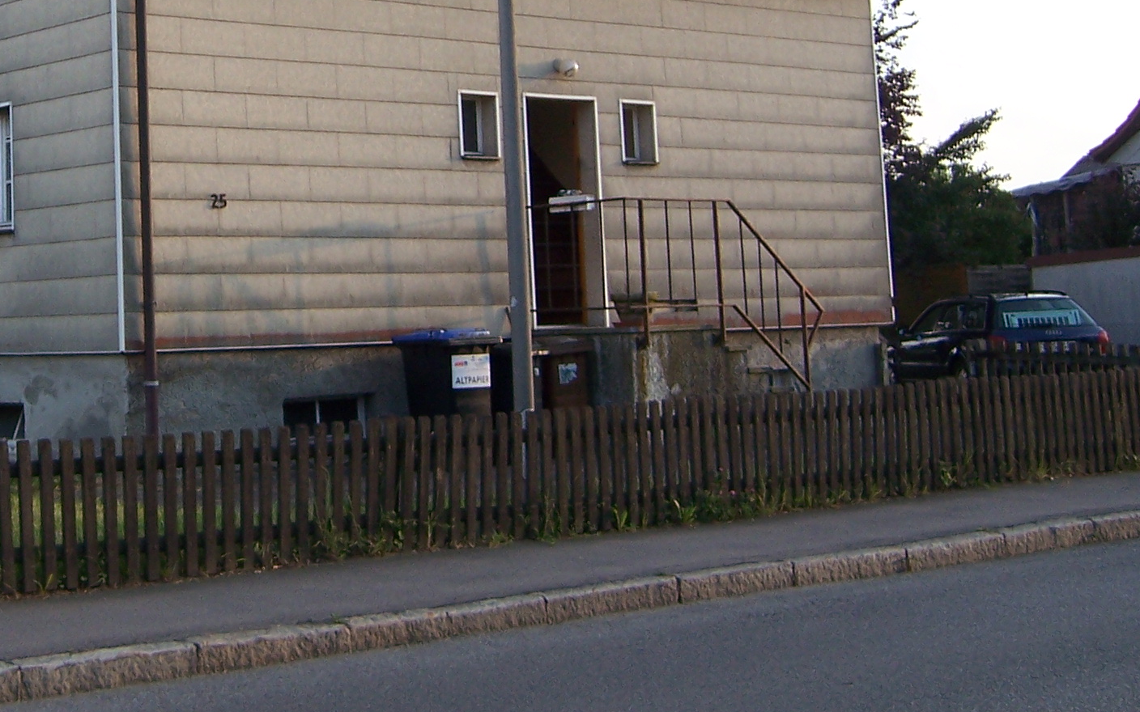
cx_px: 123
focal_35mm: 64
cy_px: 53
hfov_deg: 30.6
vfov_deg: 19.9
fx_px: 1988
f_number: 3.4
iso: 80
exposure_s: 1/125
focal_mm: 5.5
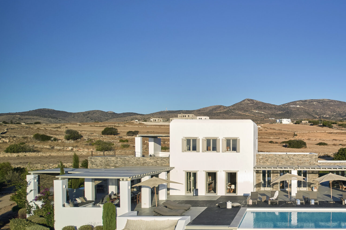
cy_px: 144
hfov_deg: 47.2
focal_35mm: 38
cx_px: 290
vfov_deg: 34.8
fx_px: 365
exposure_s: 1/1250
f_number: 2.8
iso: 100
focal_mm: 8.38
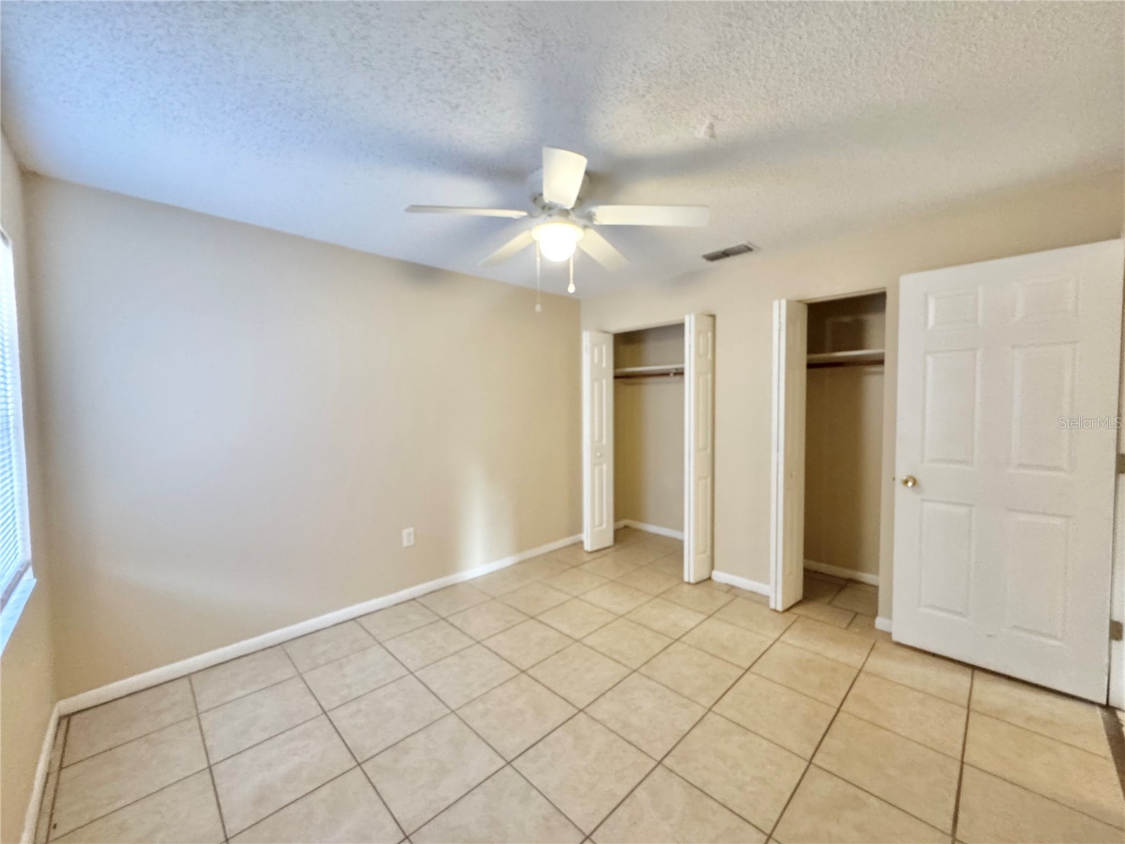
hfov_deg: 102.1
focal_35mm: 14
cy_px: 422
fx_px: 455
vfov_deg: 85.7
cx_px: 562
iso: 400
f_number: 2.2
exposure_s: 1/60
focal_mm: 2.22
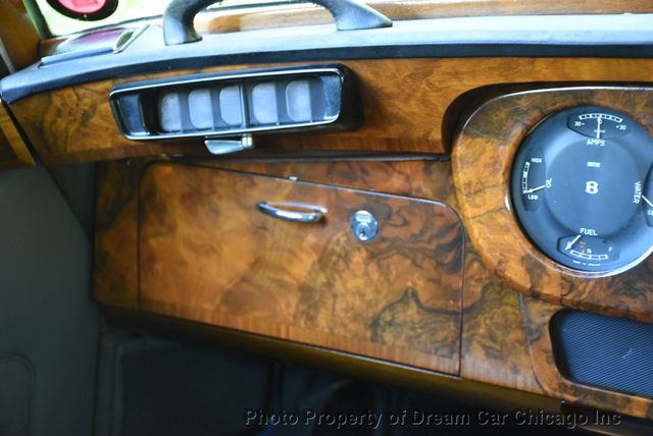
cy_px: 218
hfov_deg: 22.6
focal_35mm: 90
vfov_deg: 15.2
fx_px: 1634
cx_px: 326
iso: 1600
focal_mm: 60
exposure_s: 1/60
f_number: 5
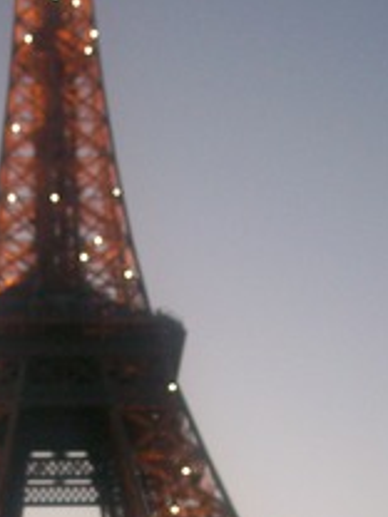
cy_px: 395
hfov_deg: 17.6
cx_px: 53
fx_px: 1240
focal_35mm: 83
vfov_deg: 23.3
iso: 80
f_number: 2.7
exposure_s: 1/49.6
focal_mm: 6
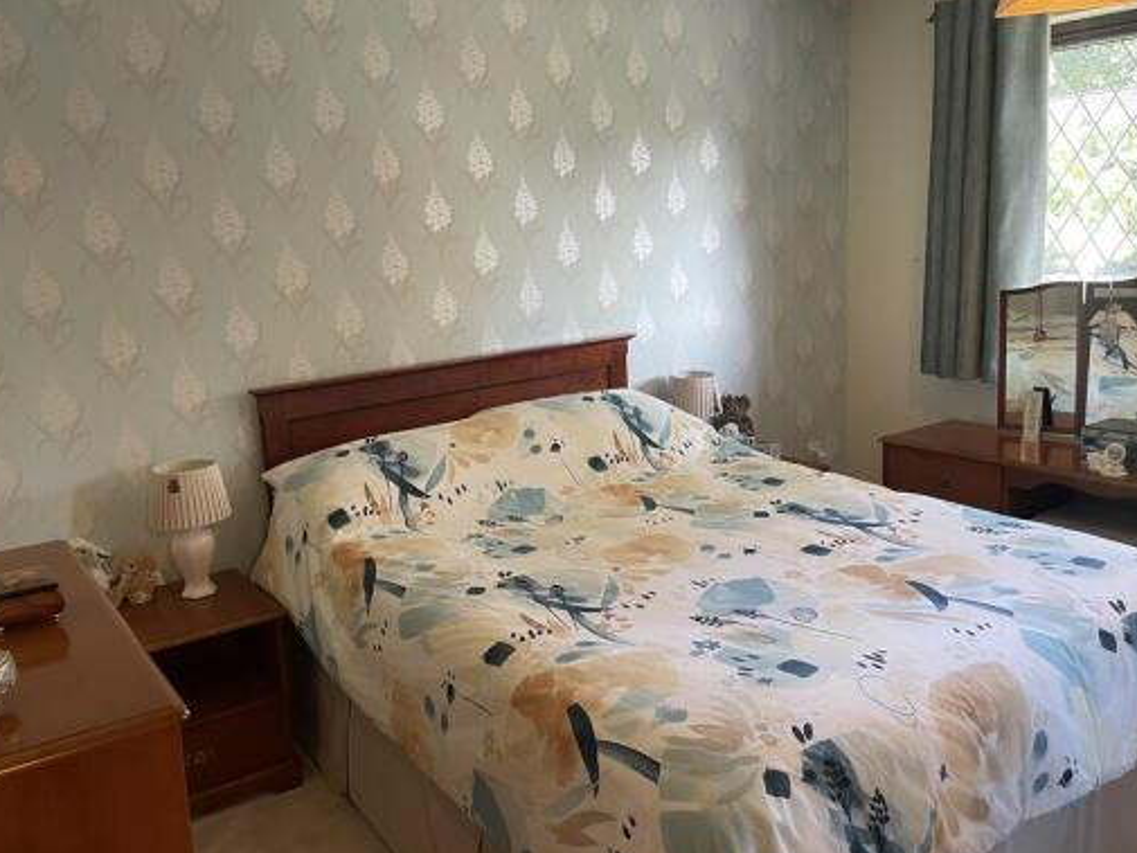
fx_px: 986
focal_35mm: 30
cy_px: 399
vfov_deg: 46.8
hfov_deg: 59.8
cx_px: 517
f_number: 1.6
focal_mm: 4.2
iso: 100
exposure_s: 1/50
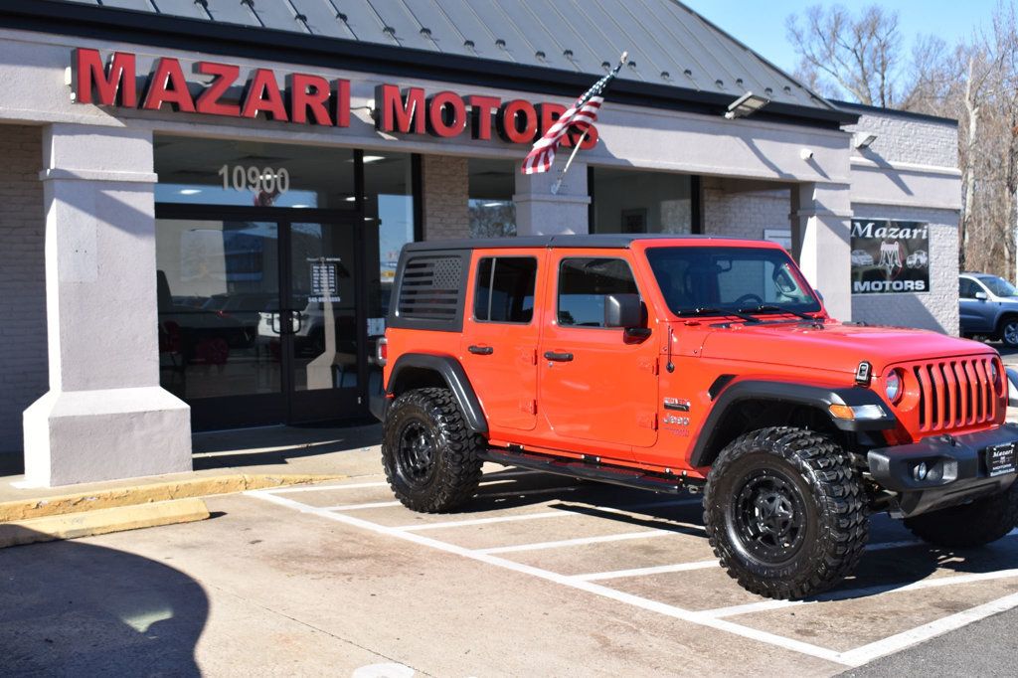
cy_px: 339
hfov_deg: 46.4
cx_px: 509
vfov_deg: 31.9
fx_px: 1187
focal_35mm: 42
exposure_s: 1/400
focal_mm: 28
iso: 200
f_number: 8
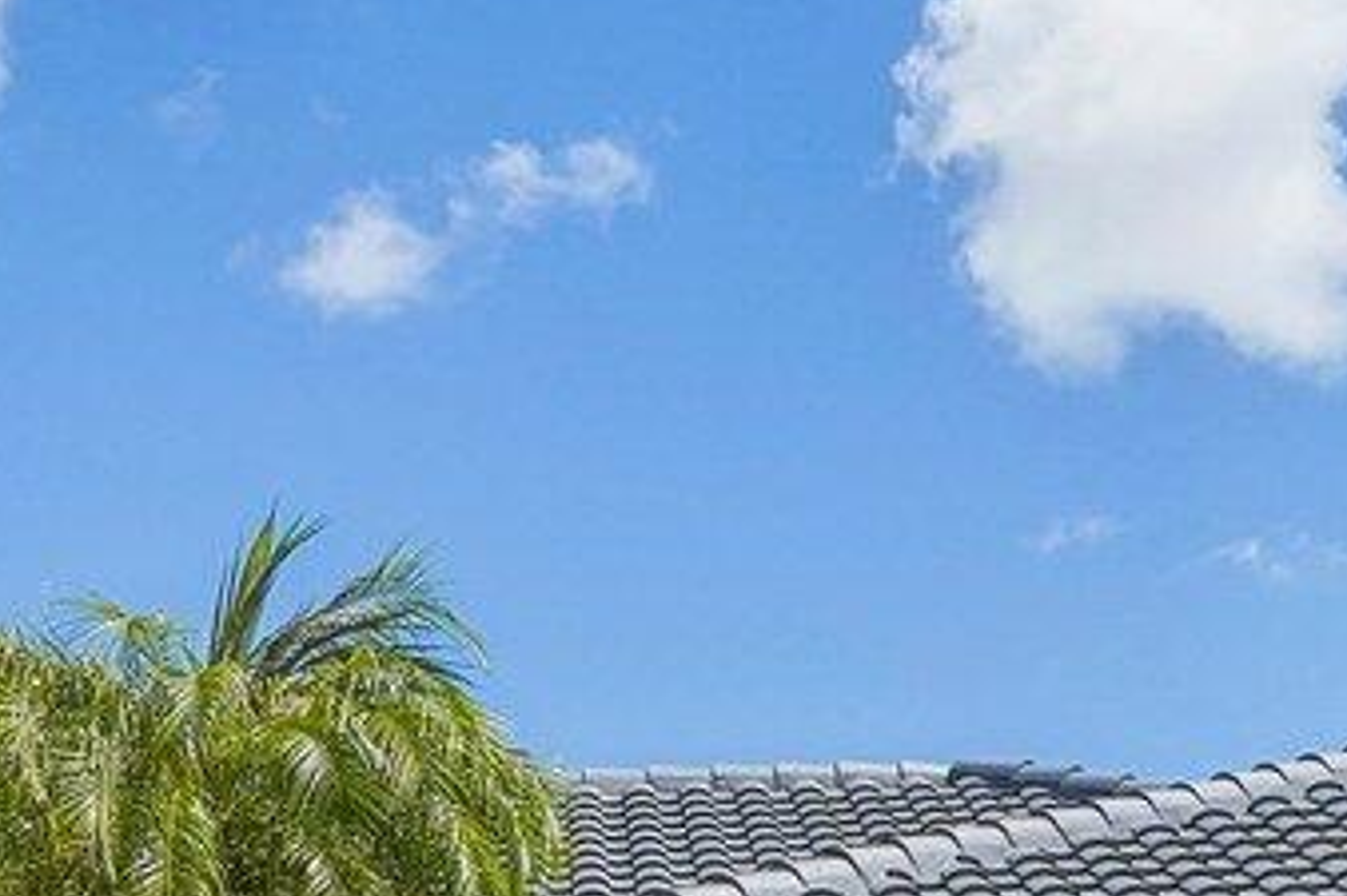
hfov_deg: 20.7
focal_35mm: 97
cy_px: 1663
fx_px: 3627
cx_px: 231
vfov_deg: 12.7
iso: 400
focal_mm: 16
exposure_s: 1/1250
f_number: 8
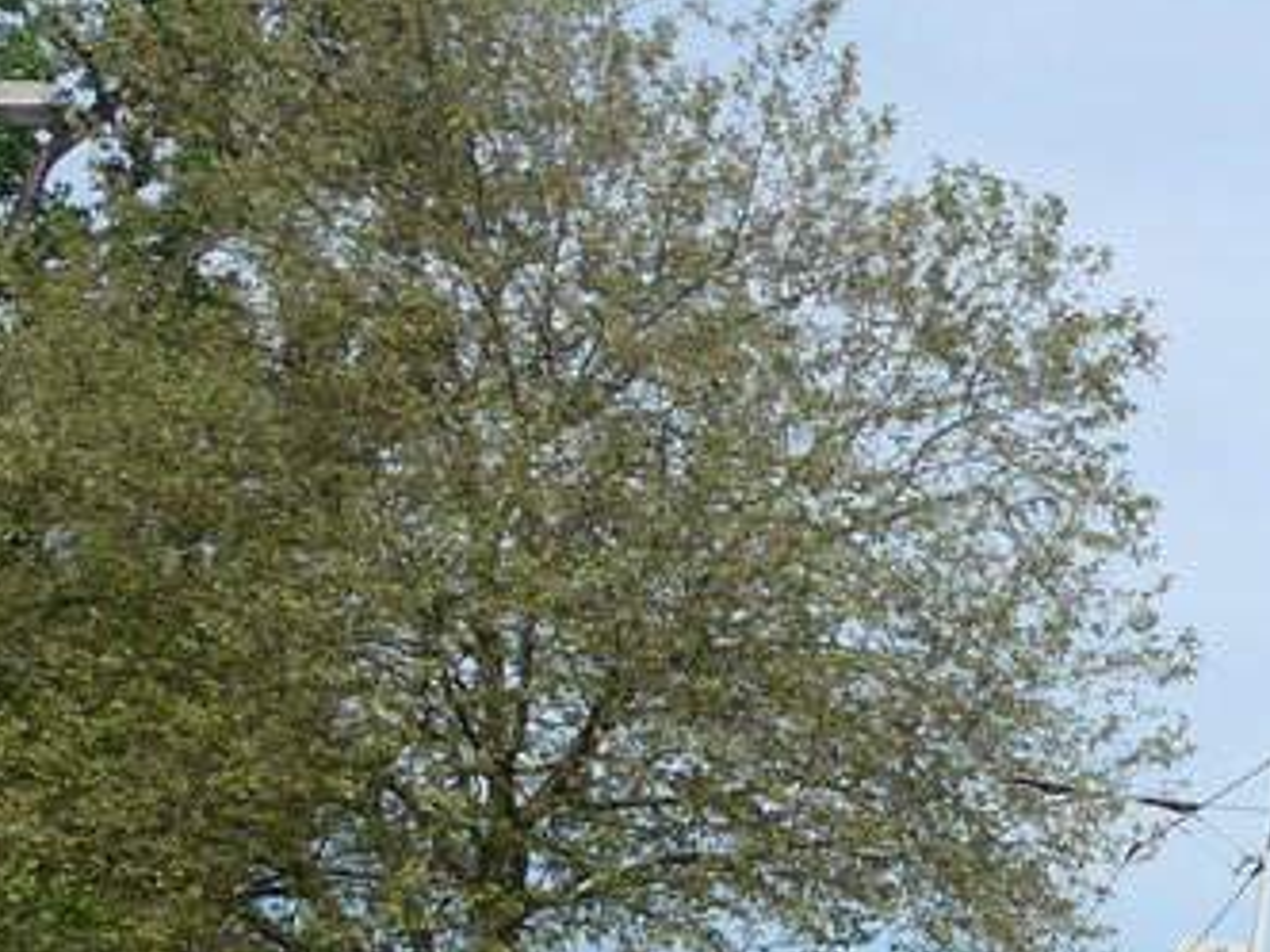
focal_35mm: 148
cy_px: 1334
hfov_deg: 12.3
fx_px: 5430
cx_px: 2268
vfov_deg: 9.8
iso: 80
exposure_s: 1/1600
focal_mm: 8.4
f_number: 2.8
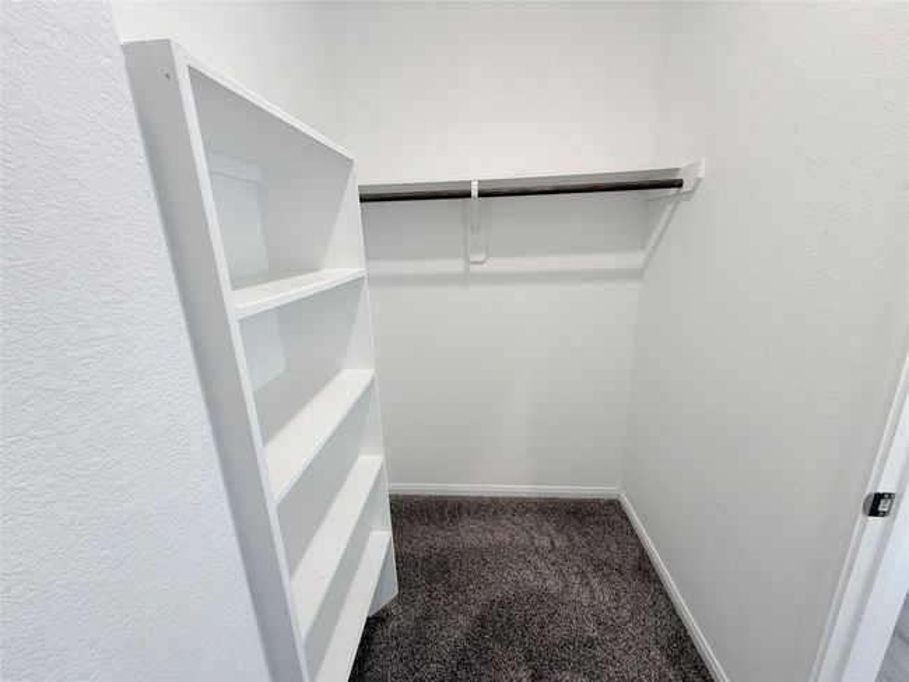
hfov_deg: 102.0
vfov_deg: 85.7
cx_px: 454
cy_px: 341
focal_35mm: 14
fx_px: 368
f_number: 2.2
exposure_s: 1/120
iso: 320
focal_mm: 2.22
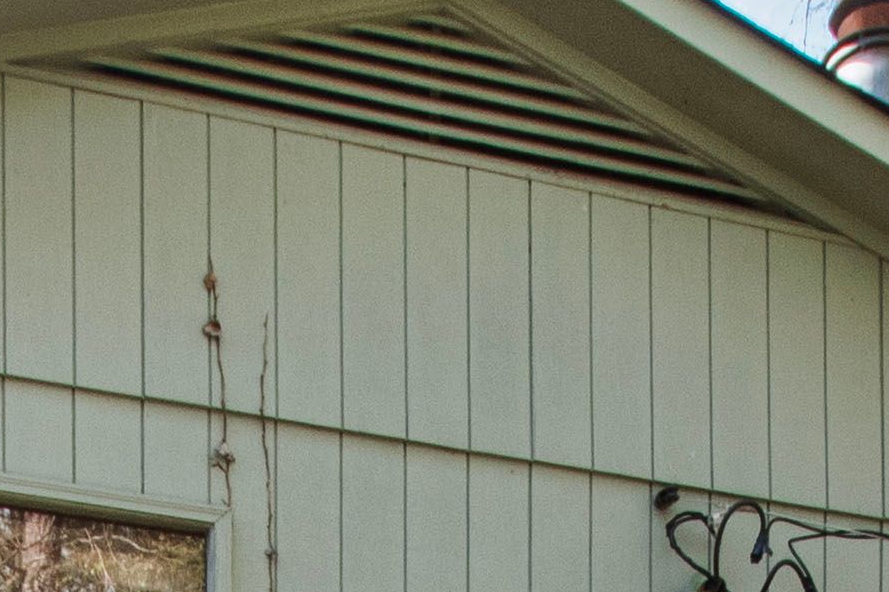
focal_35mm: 94
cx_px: 487
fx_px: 2320
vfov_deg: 10.9
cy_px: 1662
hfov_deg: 21.7
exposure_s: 1/50
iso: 320
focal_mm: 10
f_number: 8
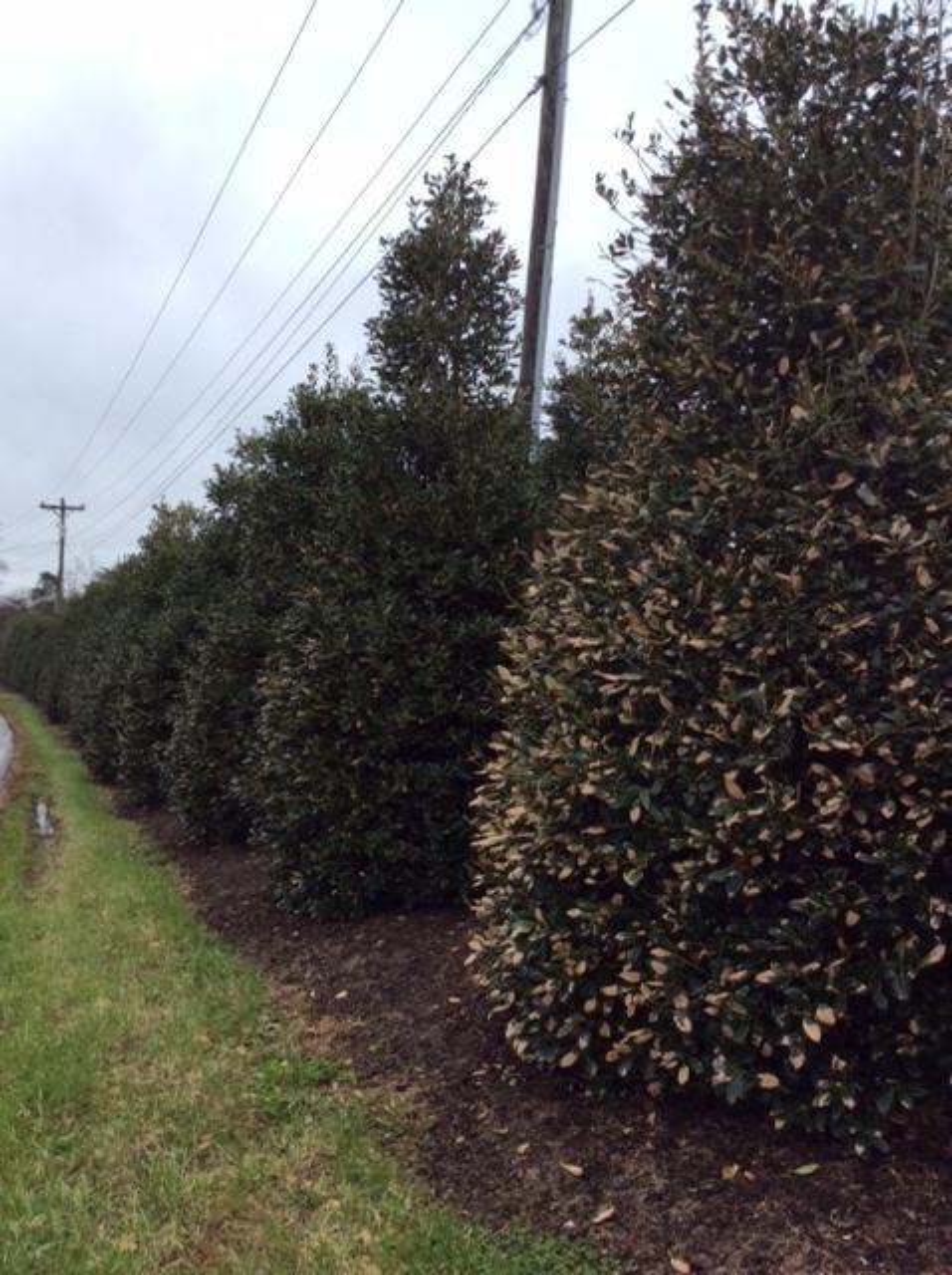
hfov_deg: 44.1
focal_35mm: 32
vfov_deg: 56.9
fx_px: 1177
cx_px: 476
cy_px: 638
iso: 32
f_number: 2.4
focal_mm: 3.3
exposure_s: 1/371
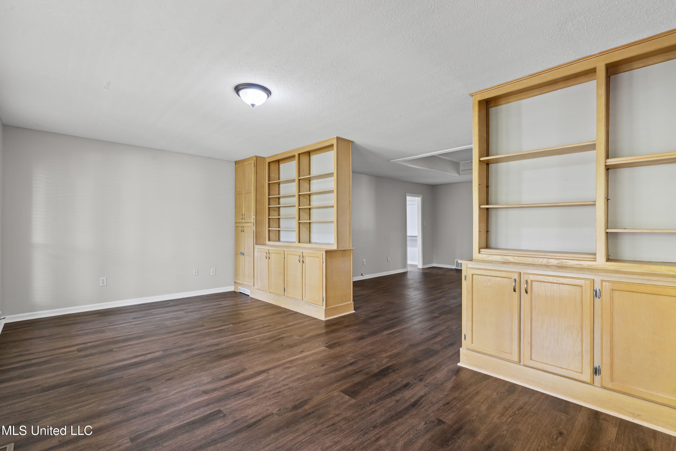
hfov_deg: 96.7
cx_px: 338
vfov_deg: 73.7
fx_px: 300
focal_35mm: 16
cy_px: 226
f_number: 9
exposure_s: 1
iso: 800
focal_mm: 16
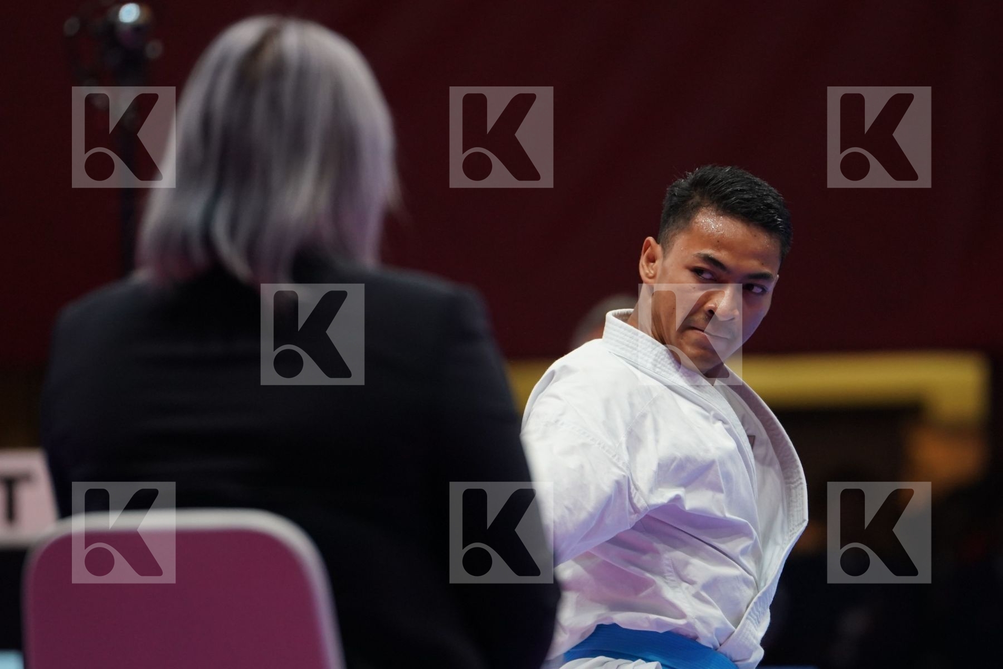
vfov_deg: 3.3
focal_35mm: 420
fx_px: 11701
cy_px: 334
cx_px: 502
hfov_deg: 4.9
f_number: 4
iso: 1600
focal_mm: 280
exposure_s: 1/500
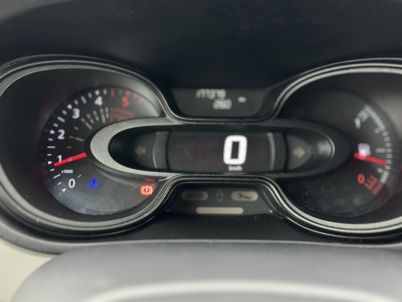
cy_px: 151
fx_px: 557
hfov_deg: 39.7
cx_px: 201
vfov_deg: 30.3
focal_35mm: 48
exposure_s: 1/50
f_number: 1.78
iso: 250
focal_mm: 6.86
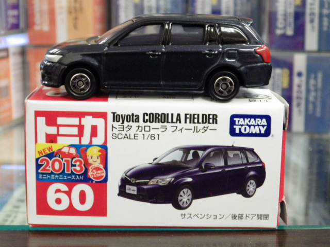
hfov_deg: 27.4
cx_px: 165
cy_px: 124
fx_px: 677
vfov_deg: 20.7
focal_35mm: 71
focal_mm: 12.8
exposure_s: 1/25
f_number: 4.2
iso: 1000
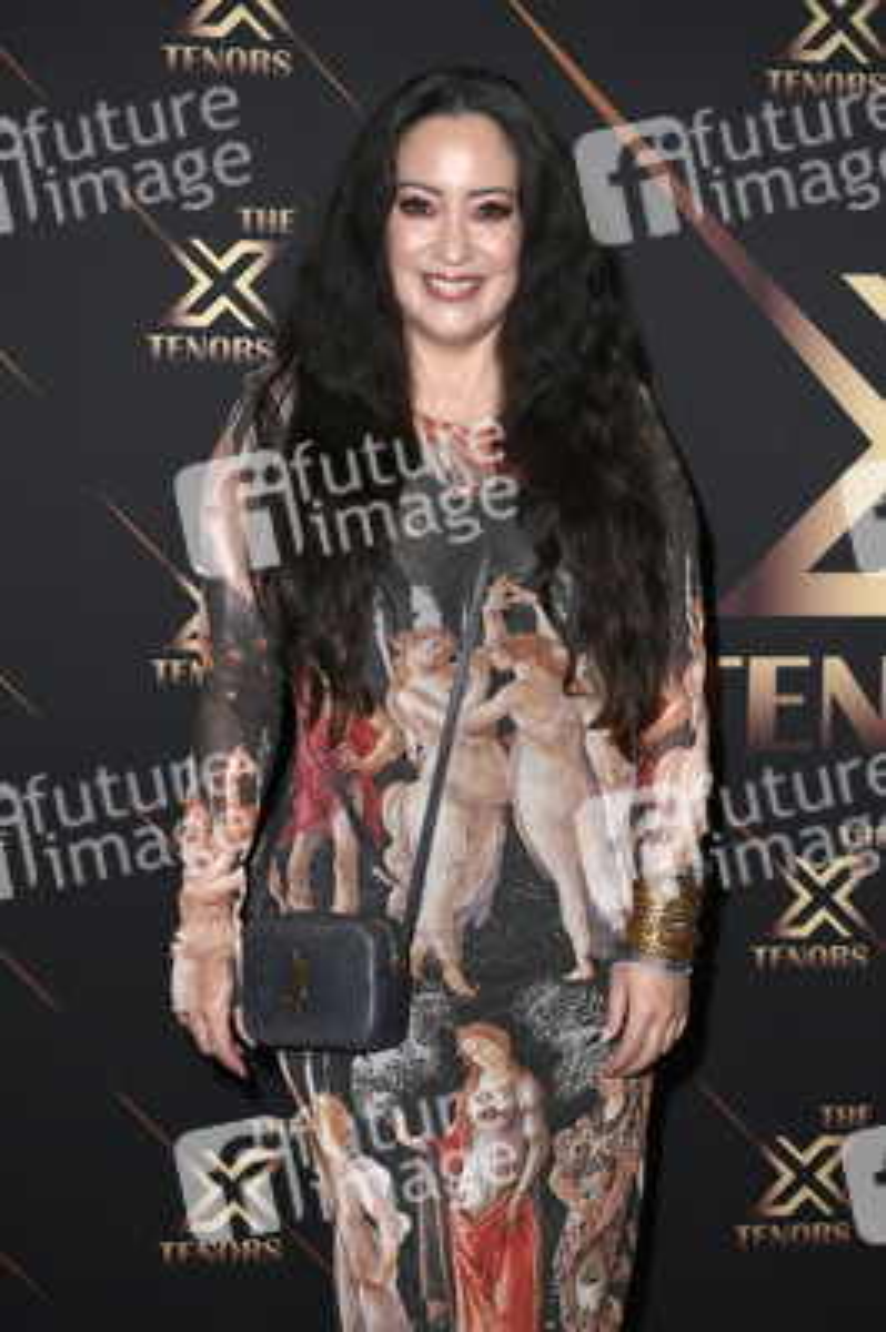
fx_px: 2588
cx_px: 443
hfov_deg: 19.4
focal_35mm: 70
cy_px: 666
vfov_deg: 28.9
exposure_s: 1/200
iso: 200
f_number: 5
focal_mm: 70
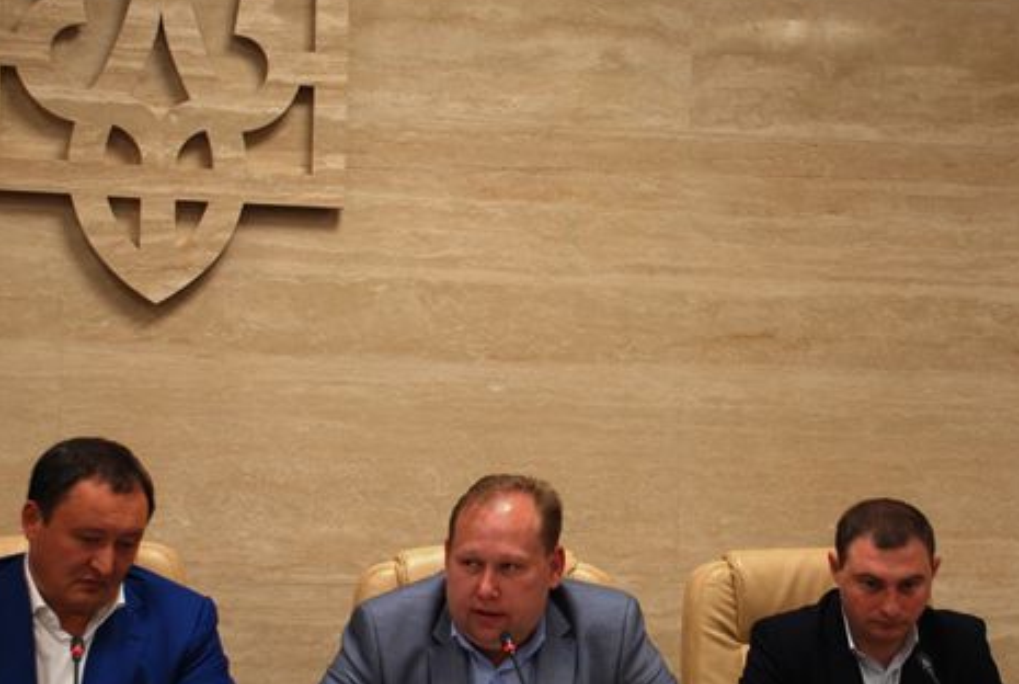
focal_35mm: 98
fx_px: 2779
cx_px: 695
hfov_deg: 20.7
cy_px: 414
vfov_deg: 14.0
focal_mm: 38
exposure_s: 1/50
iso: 200
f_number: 4.5
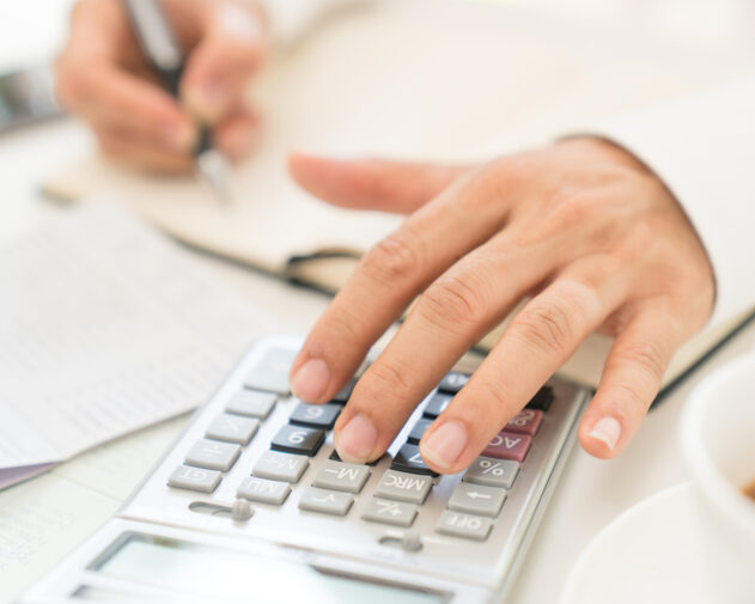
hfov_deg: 23.8
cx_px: 316
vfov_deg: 19.2
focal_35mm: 80
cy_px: 305
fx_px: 1788
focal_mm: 70
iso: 160
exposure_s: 1/160
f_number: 2.8
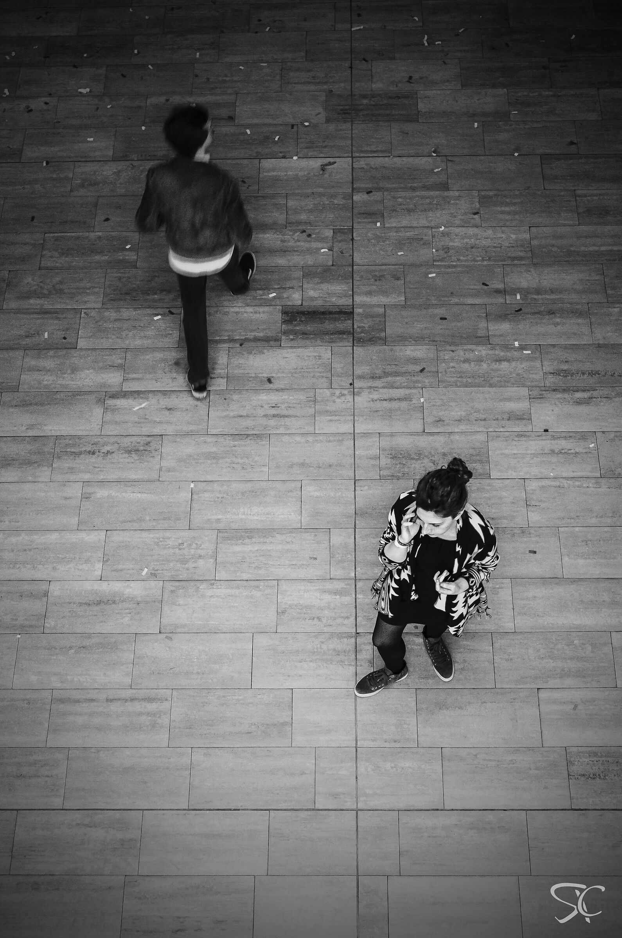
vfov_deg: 42.4
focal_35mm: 46
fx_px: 1210
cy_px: 469
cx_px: 311
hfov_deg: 28.8
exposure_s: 1/30
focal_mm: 31
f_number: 5.6
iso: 400
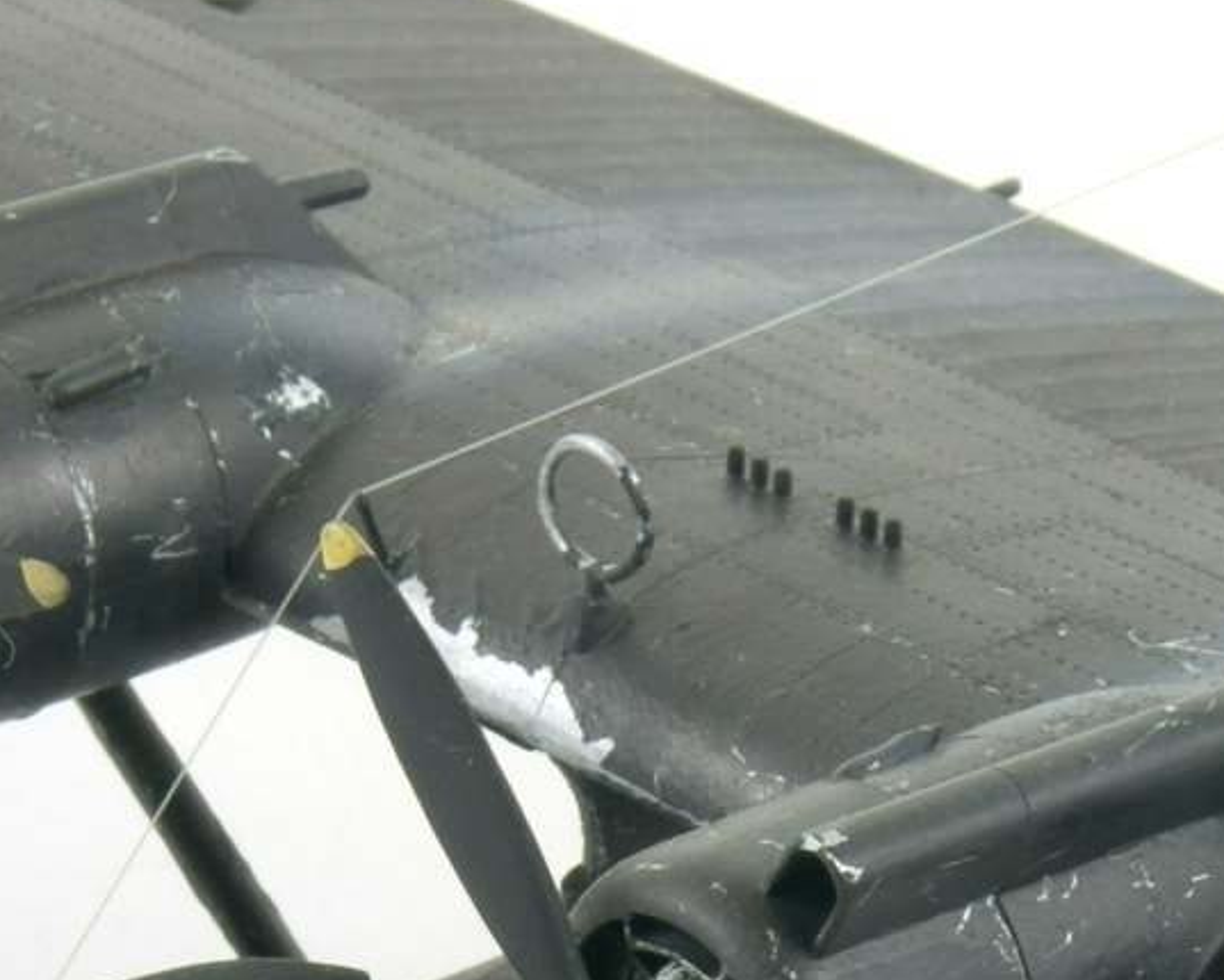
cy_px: 1135
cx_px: 891
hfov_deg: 6.4
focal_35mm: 302
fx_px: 10944
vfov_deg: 5.1
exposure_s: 3.2
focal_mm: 60
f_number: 29
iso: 80
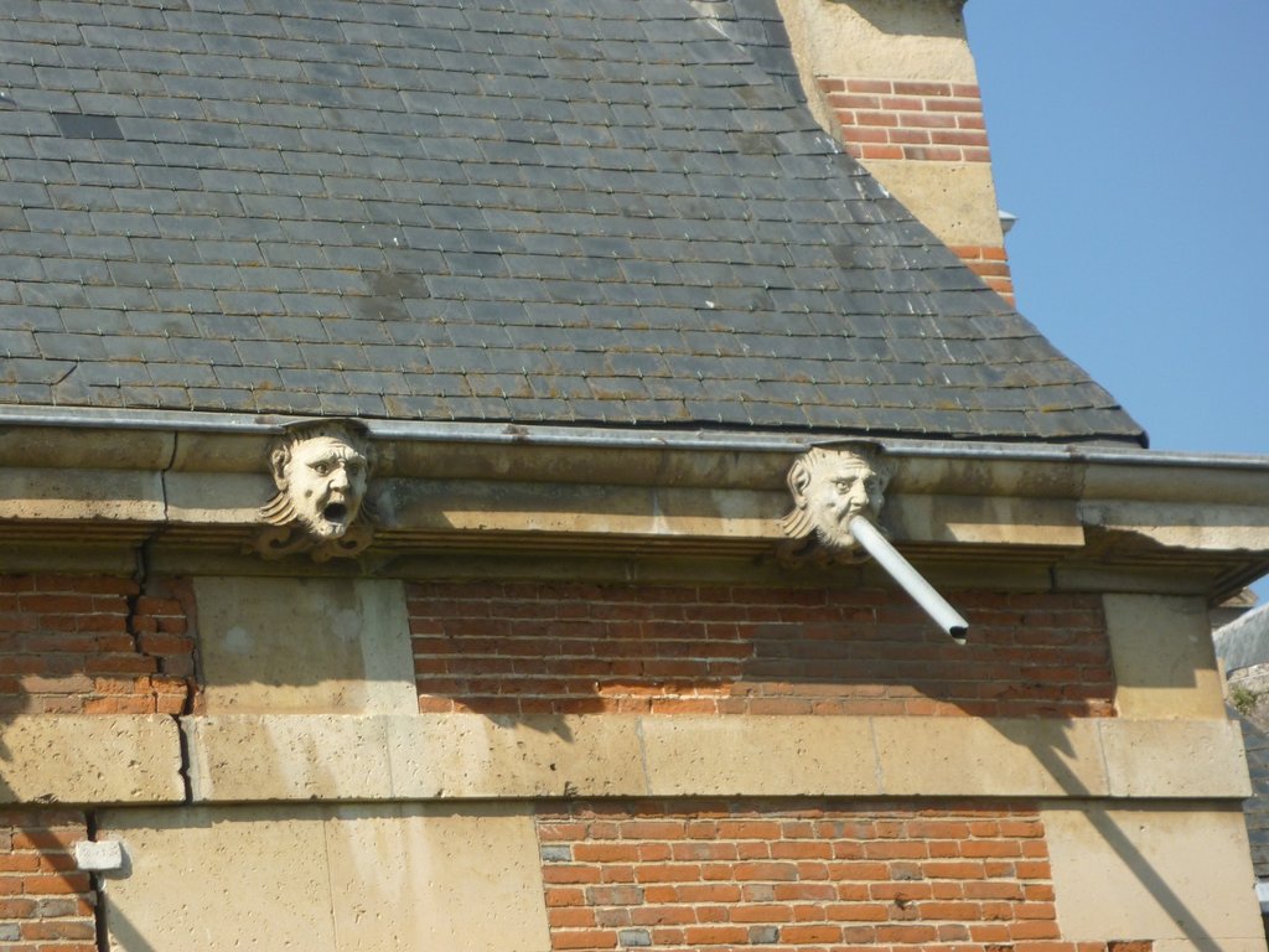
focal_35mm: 128
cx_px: 634
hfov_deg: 15.4
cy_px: 476
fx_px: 4692
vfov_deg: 11.6
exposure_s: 1/200
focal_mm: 22.8
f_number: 5.9
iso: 80
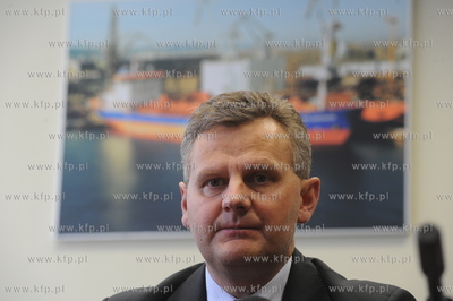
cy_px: 150
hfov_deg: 18.3
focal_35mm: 112
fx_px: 1408
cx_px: 226
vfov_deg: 12.2
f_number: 5.6
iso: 1600
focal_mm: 112
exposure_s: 1/100
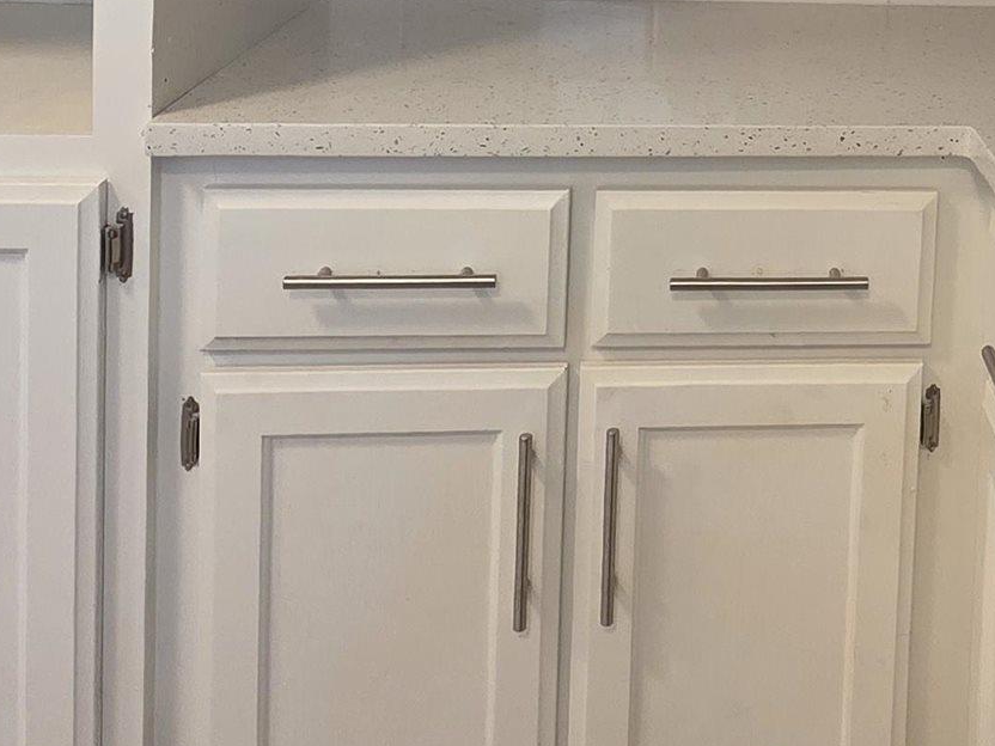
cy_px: -142
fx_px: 1380
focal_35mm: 48
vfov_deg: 26.9
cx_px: 884
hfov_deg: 37.3
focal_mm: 2.2
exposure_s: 1/120
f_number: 1.9
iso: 250
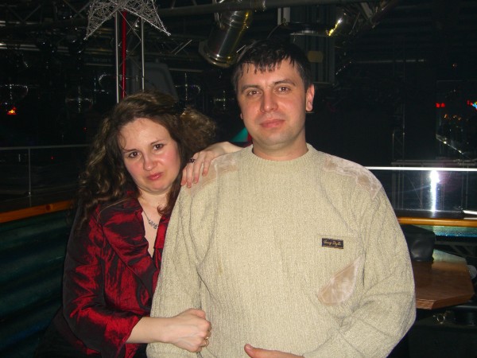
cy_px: 179
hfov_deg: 49.0
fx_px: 524
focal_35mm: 38
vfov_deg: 37.7
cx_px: 238
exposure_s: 1/60
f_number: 2.8
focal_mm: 7.9
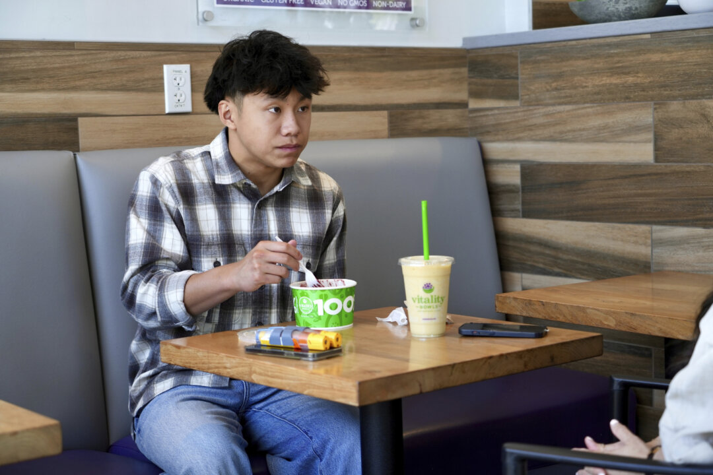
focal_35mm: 63
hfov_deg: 31.9
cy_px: 238
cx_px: 356
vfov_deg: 21.6
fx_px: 1248
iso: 400
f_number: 4
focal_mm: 63
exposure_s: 1/125
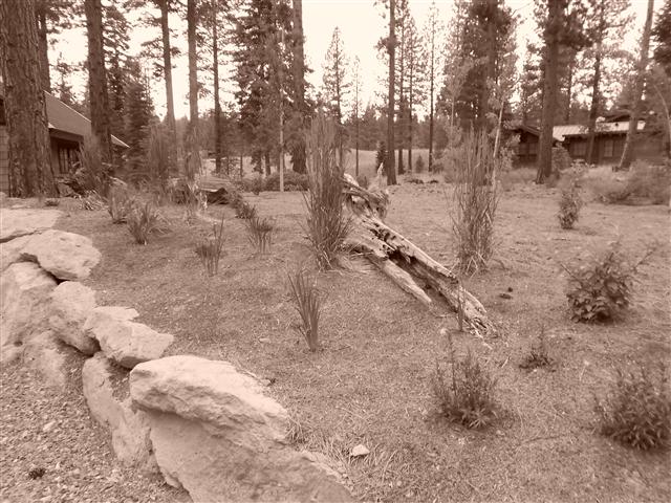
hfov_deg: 67.3
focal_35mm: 26
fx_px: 504
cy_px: 252
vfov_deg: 53.1
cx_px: 336
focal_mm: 4.6
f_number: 3.2
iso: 160
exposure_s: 1/30
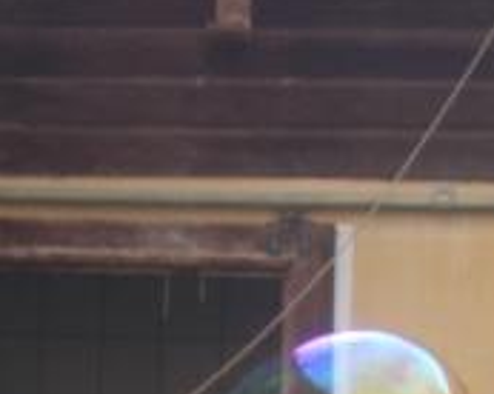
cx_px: 220
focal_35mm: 239
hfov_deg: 8.1
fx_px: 3490
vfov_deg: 6.4
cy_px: 577
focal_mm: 11
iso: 50
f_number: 4
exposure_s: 1/180
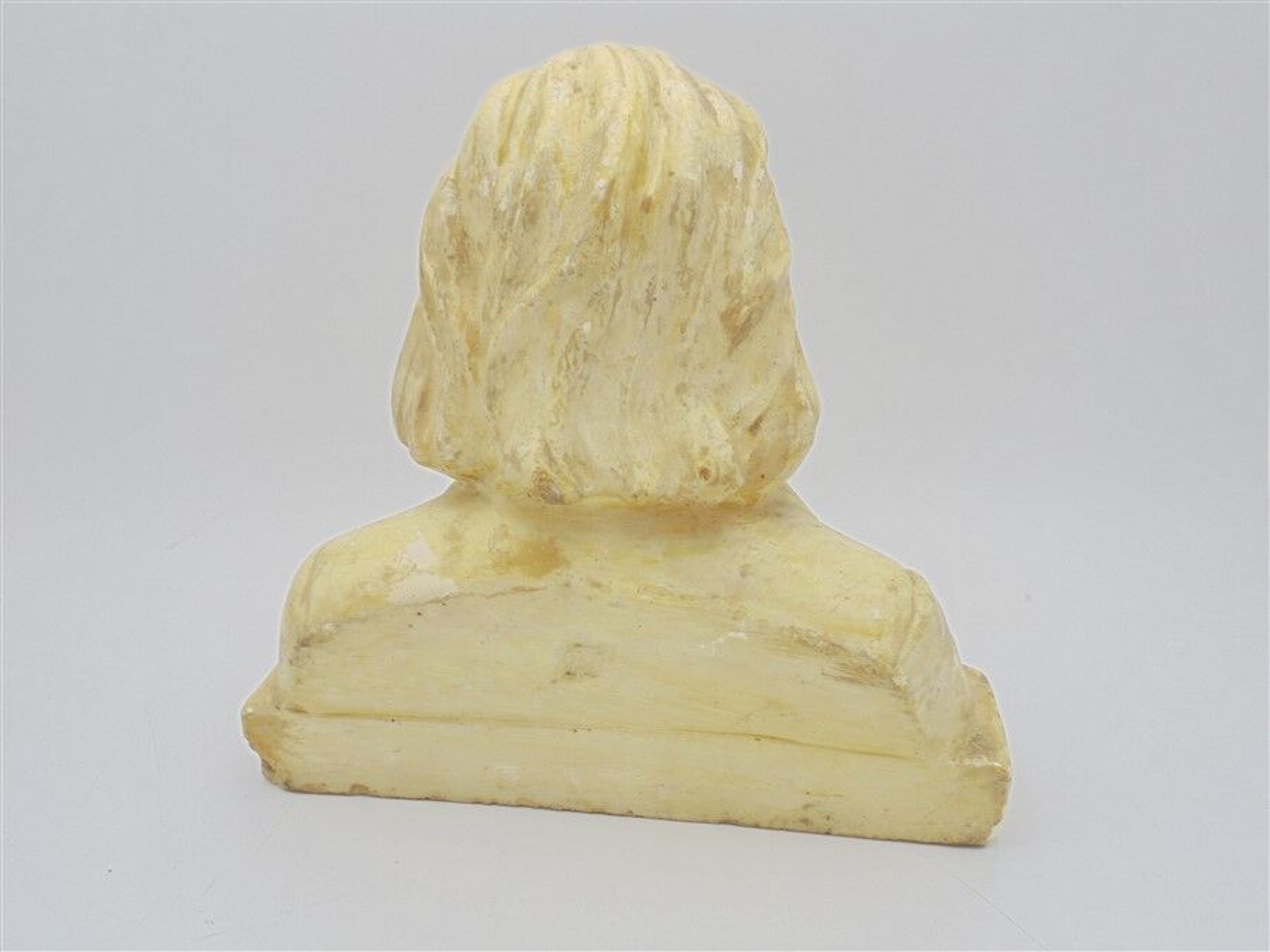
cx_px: 635
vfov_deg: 41.8
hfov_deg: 54.0
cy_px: 476
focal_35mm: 34
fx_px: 1247
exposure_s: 1/40
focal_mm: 6.1
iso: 100
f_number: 4
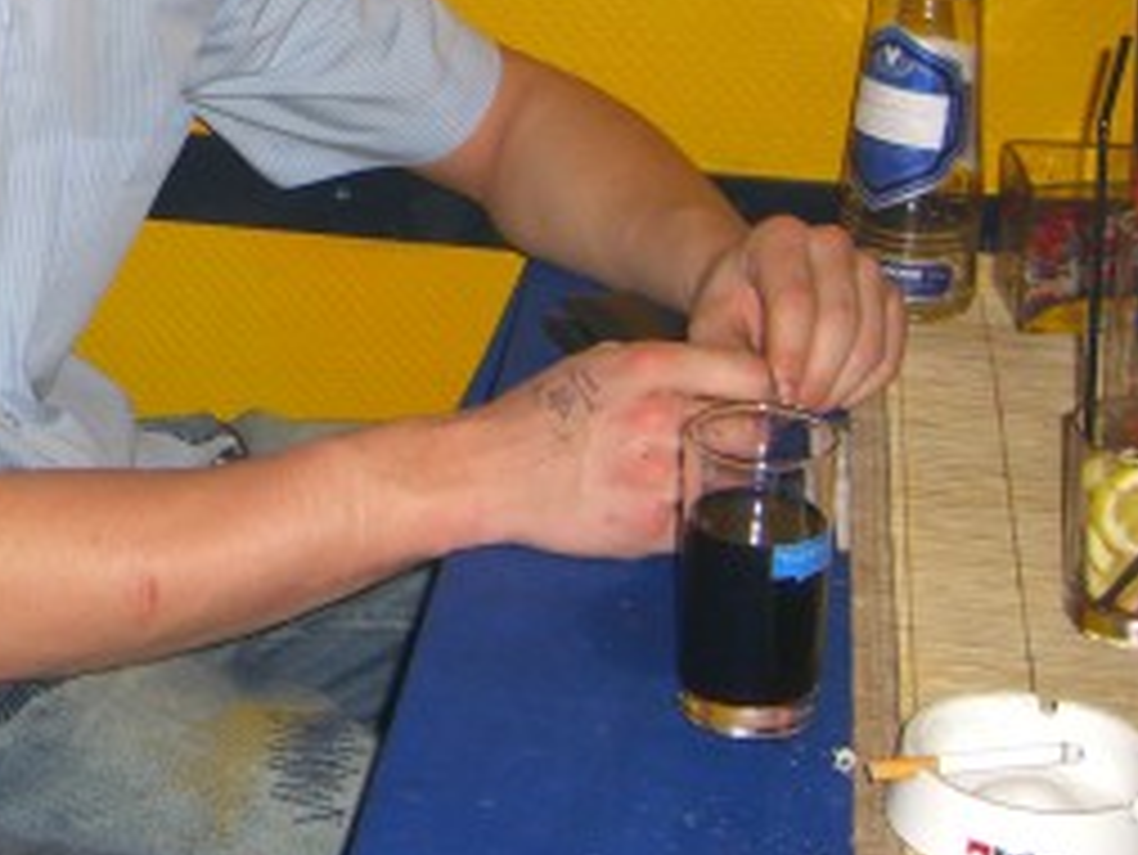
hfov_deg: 20.8
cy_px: -68
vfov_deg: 16.0
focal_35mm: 90
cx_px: -90
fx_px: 2960
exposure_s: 1/60
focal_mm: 7.9
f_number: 2.8
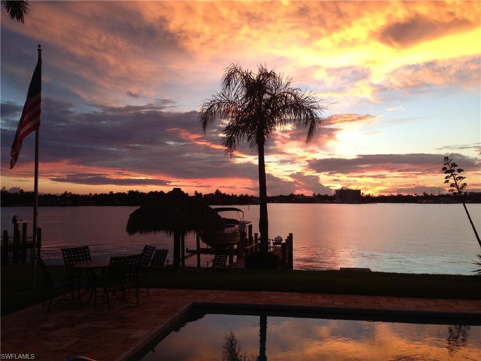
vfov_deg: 42.9
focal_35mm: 33
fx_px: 459
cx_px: 240
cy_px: 180
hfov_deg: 55.4
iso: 64
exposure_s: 1/120
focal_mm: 4.13
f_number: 2.4
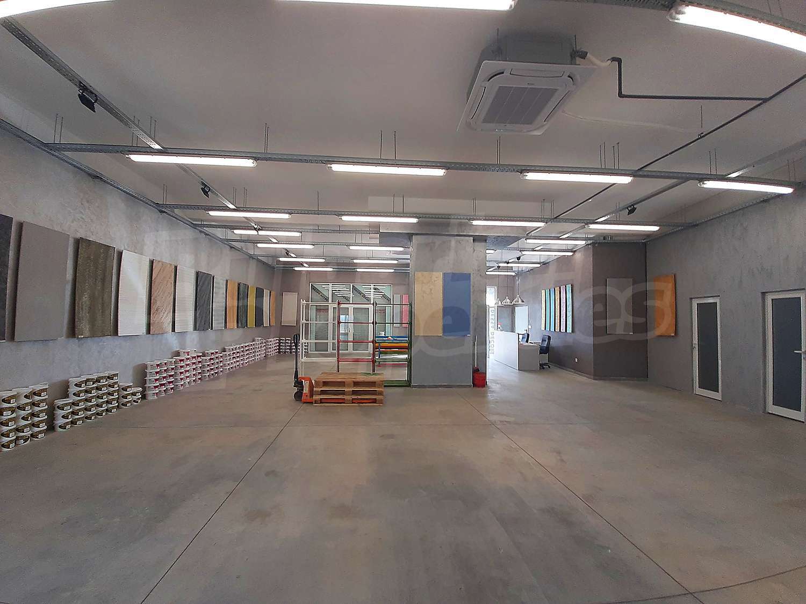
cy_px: 302
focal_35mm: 13
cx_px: 403
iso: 40
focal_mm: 1.42
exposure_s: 1/50
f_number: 2.2
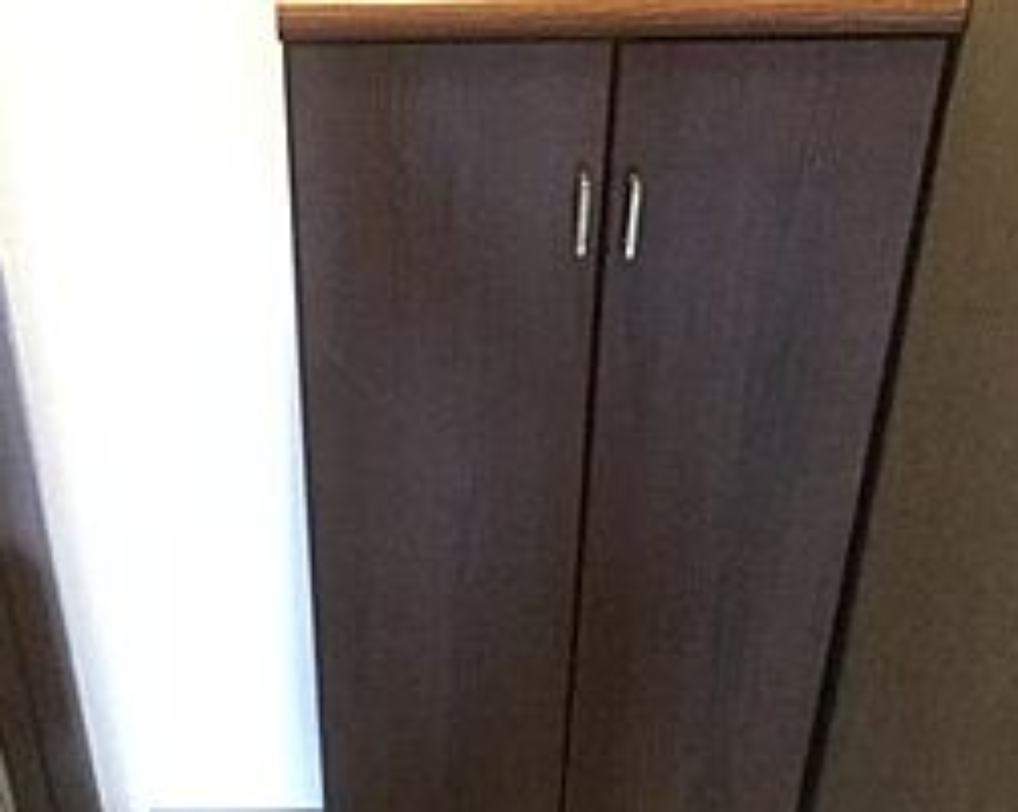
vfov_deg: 19.7
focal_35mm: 77
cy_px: 658
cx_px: 388
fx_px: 2317
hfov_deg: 24.7
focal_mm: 3.3
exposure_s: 1/15
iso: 800
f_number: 2.4
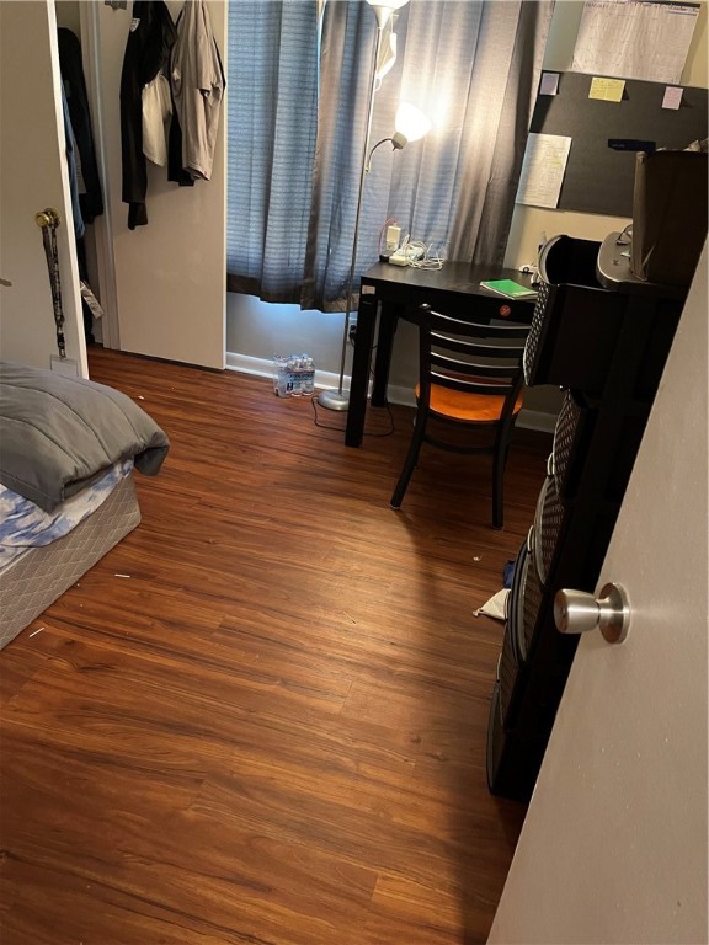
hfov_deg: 53.1
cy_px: 472
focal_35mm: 26
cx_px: 354
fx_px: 710
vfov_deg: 67.3
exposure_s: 1/30
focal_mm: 5.1
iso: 640
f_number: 1.6
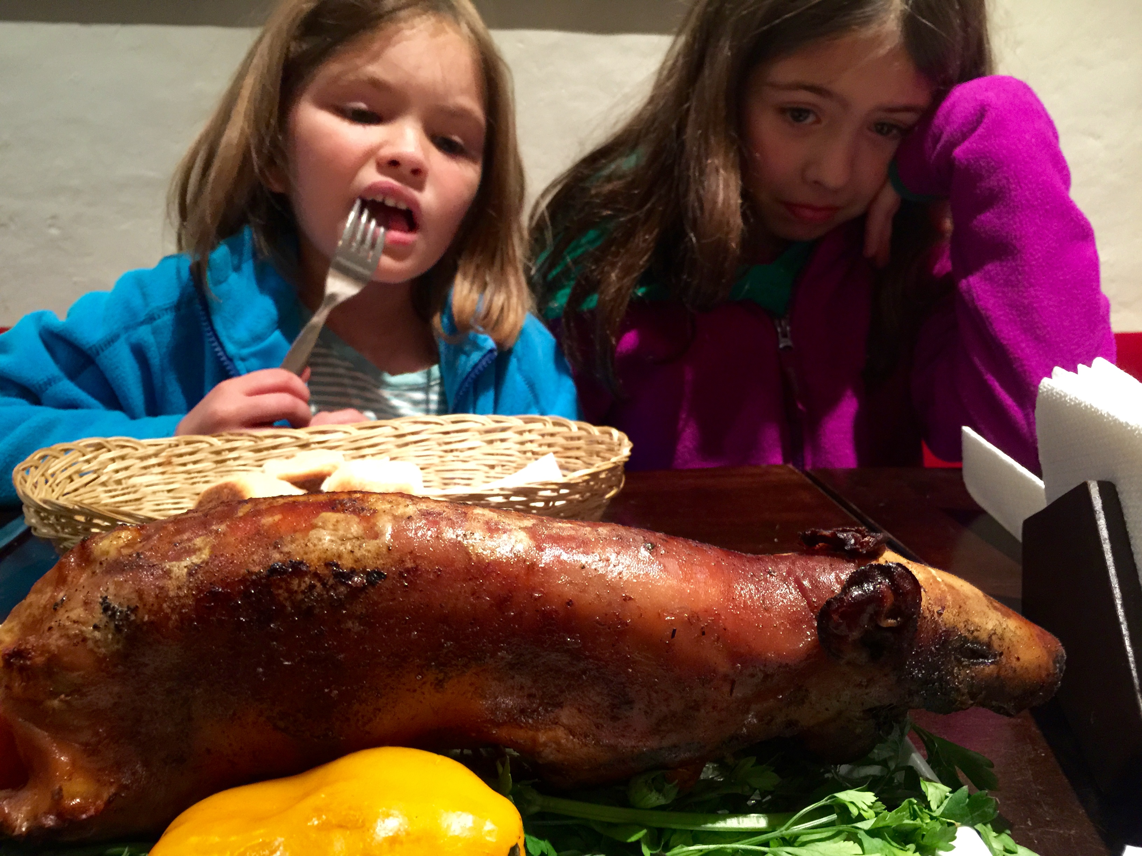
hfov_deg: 61.7
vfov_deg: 48.2
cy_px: 428
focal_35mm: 29
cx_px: 571
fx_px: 957
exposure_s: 1/4
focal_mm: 4.15
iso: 100
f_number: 2.2
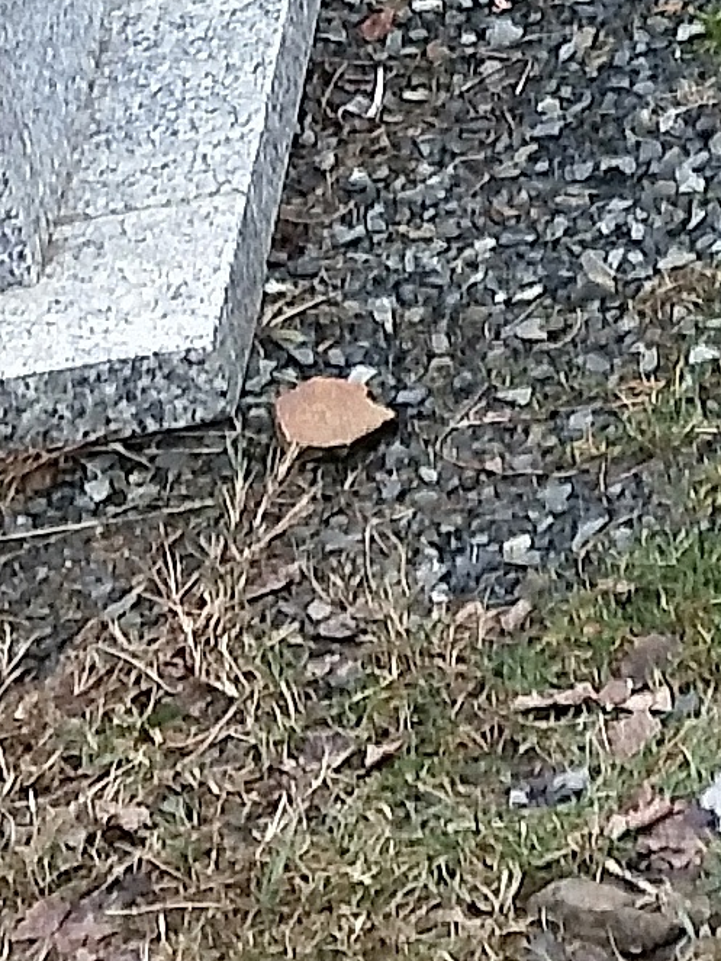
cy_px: -573
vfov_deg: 11.7
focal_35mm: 160
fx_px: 4441
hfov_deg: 7.6
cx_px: 2443
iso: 39
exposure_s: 1/139
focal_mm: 3.99
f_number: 1.7
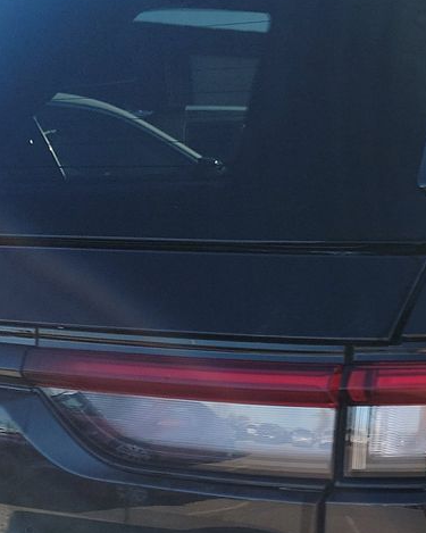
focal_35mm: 80
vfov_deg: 23.3
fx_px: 1261
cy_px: 465
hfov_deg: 17.7
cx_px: 579
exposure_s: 1/453
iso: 50
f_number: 1.8
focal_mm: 6.7
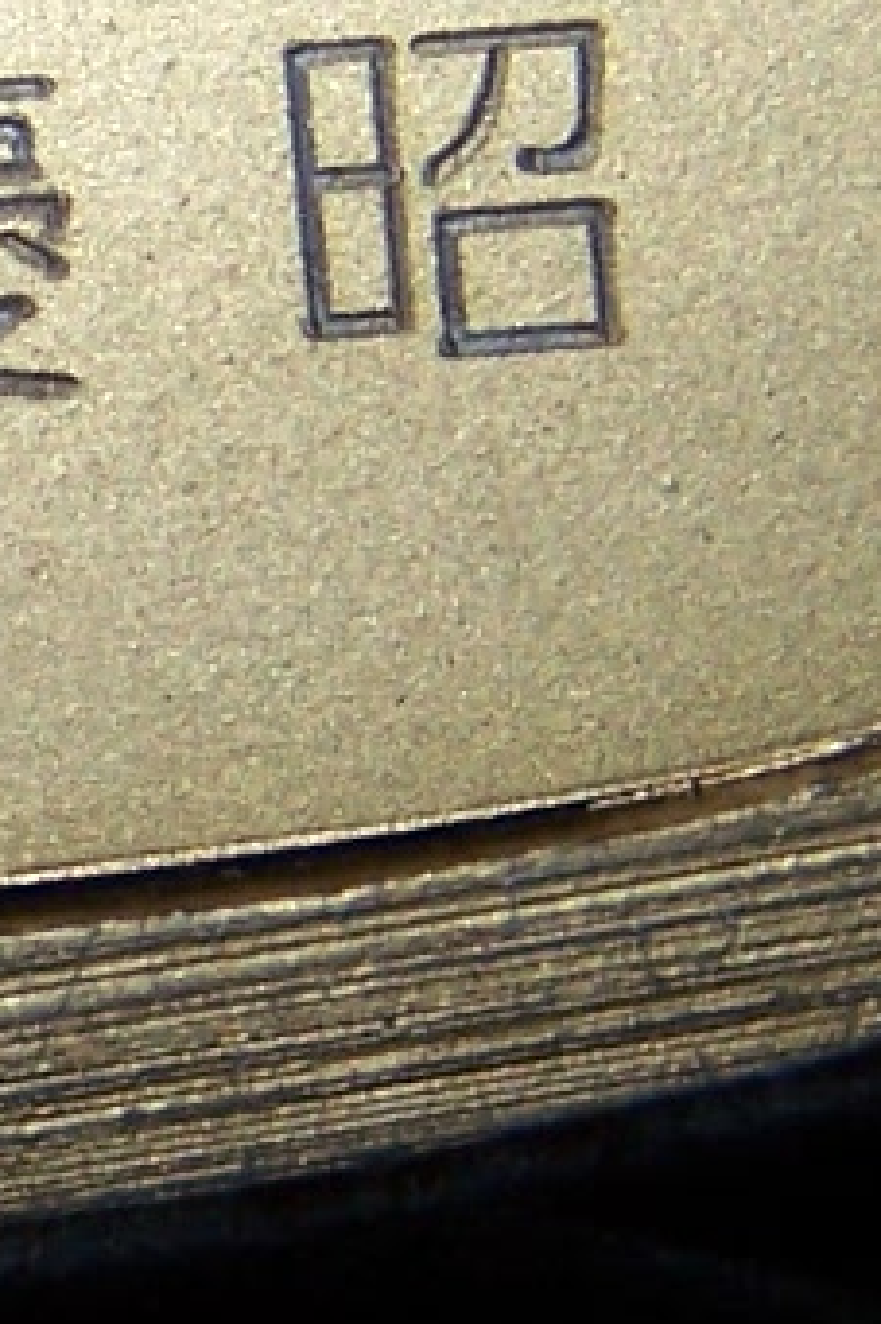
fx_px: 6614
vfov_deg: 11.4
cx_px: -679
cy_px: 505
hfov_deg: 7.4
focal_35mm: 180
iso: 80
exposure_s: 1/60
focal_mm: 6.3
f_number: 2.8
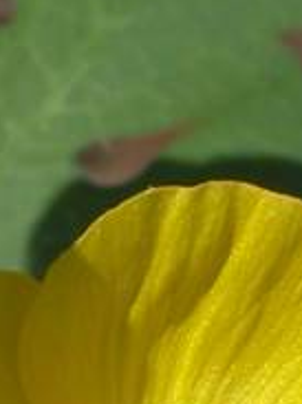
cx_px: -300
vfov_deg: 1.6
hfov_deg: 1.2
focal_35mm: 1231
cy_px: 46
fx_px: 14336
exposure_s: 1/110
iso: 100
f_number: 8
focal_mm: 44.7
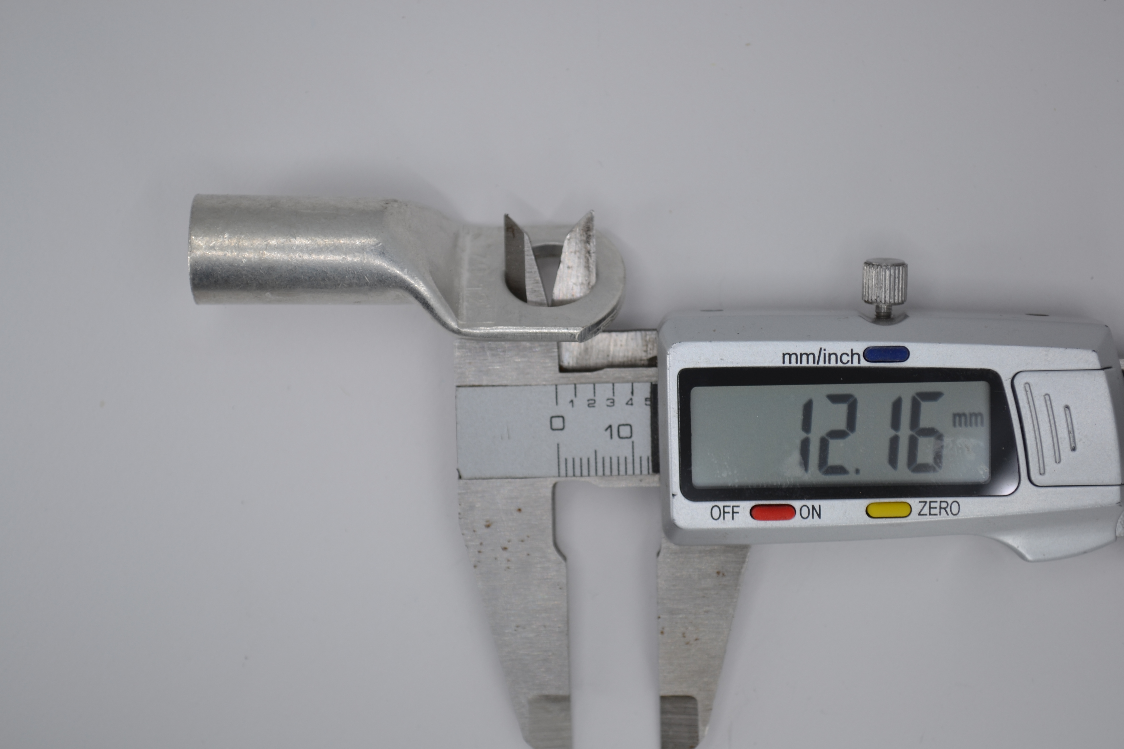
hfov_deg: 24.6
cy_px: 374
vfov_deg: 16.6
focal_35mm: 82
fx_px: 2576
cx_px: 562
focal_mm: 55
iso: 100
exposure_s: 1/160
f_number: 6.3
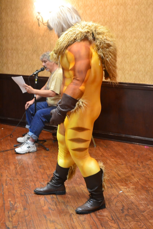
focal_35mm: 68
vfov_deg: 29.9
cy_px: 114
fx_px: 430
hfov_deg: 20.2
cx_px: 76
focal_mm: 45
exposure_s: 1/10
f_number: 5.3
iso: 3200
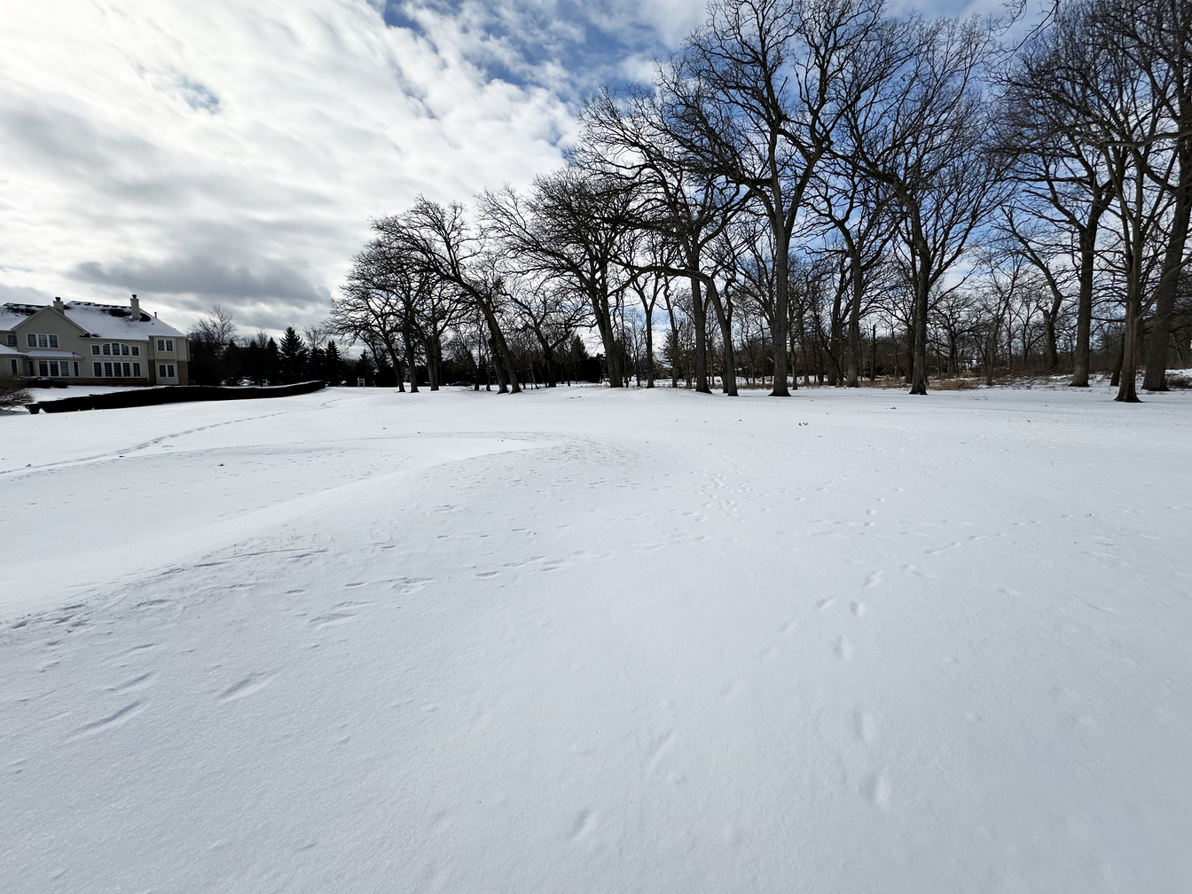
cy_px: 424
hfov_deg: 98.1
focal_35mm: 15
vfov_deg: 81.7
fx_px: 517
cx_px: 627
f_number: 2.2
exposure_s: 1/6494
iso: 50
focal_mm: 2.22
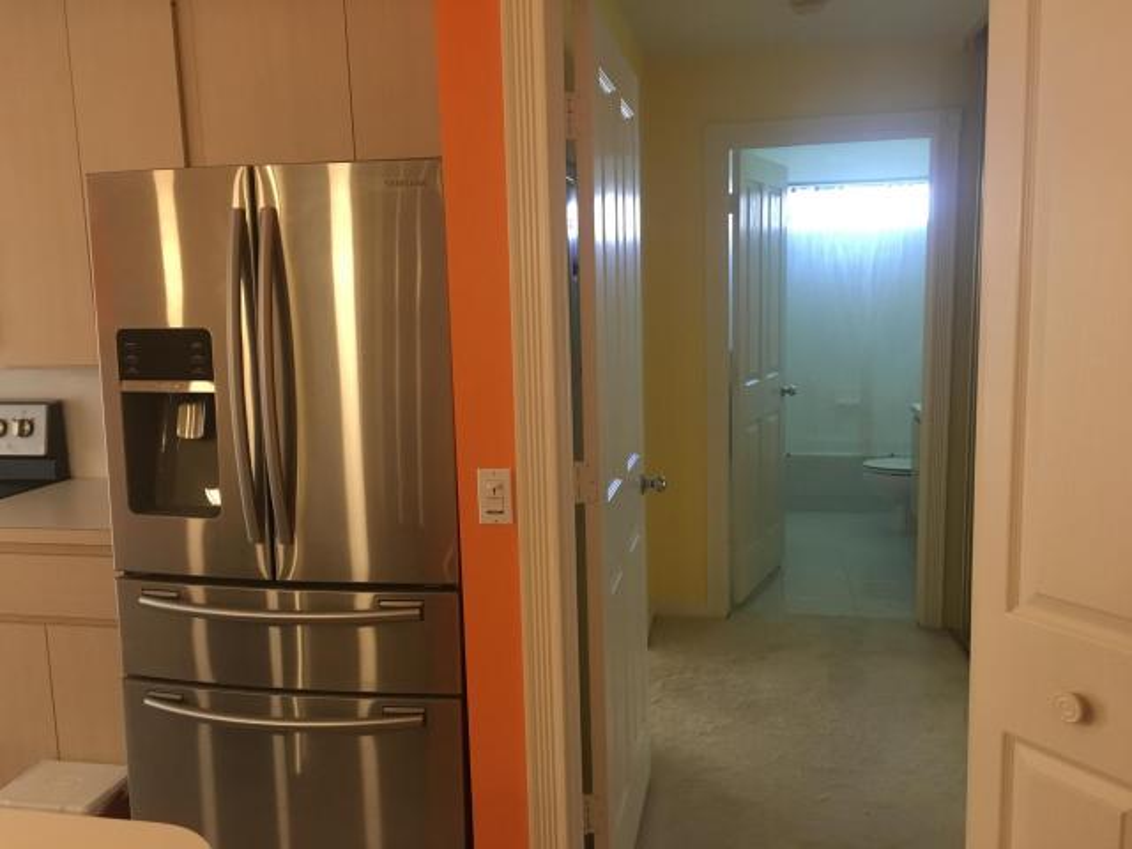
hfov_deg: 61.7
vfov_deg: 48.2
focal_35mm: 29
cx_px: 566
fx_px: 948
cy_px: 424
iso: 160
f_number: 2.2
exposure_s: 1/30
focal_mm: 4.15
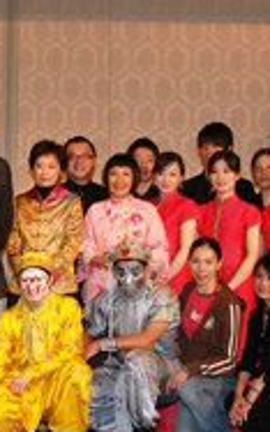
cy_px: 133
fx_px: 1129
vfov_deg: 21.5
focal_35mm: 96
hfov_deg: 13.4
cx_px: -30
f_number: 5.6
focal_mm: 28
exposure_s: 1/125
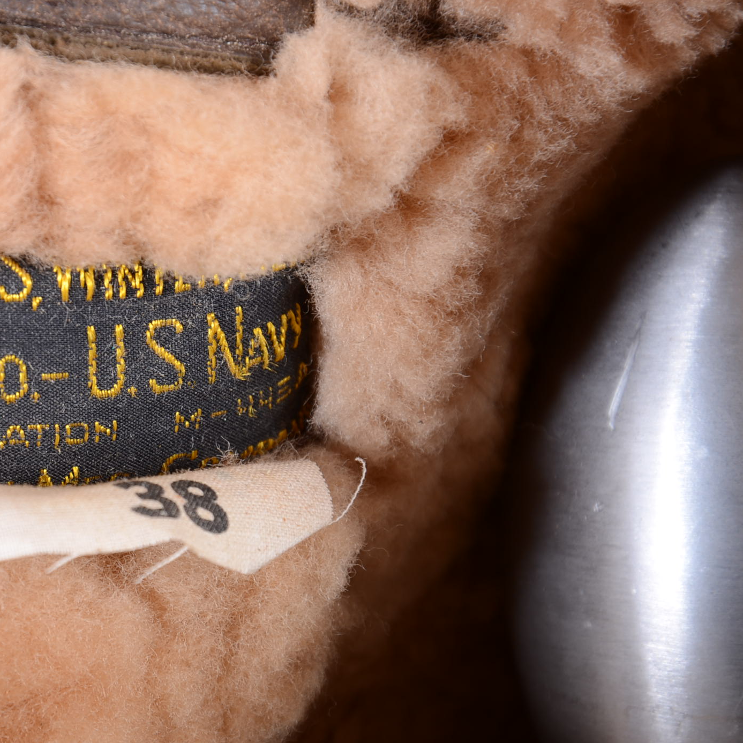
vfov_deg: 8.4
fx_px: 5051
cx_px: 127
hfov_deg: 8.4
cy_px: 319
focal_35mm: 208
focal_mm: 92
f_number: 9
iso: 100
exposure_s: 1/125
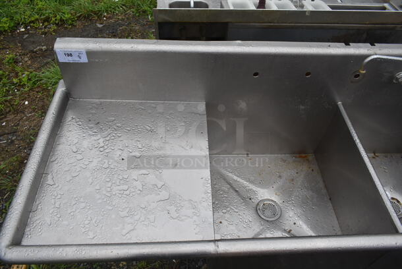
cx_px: 201
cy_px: 134
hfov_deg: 67.3
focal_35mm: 27
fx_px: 302
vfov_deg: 48.0
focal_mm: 18
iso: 100
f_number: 6.3
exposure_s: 1/160
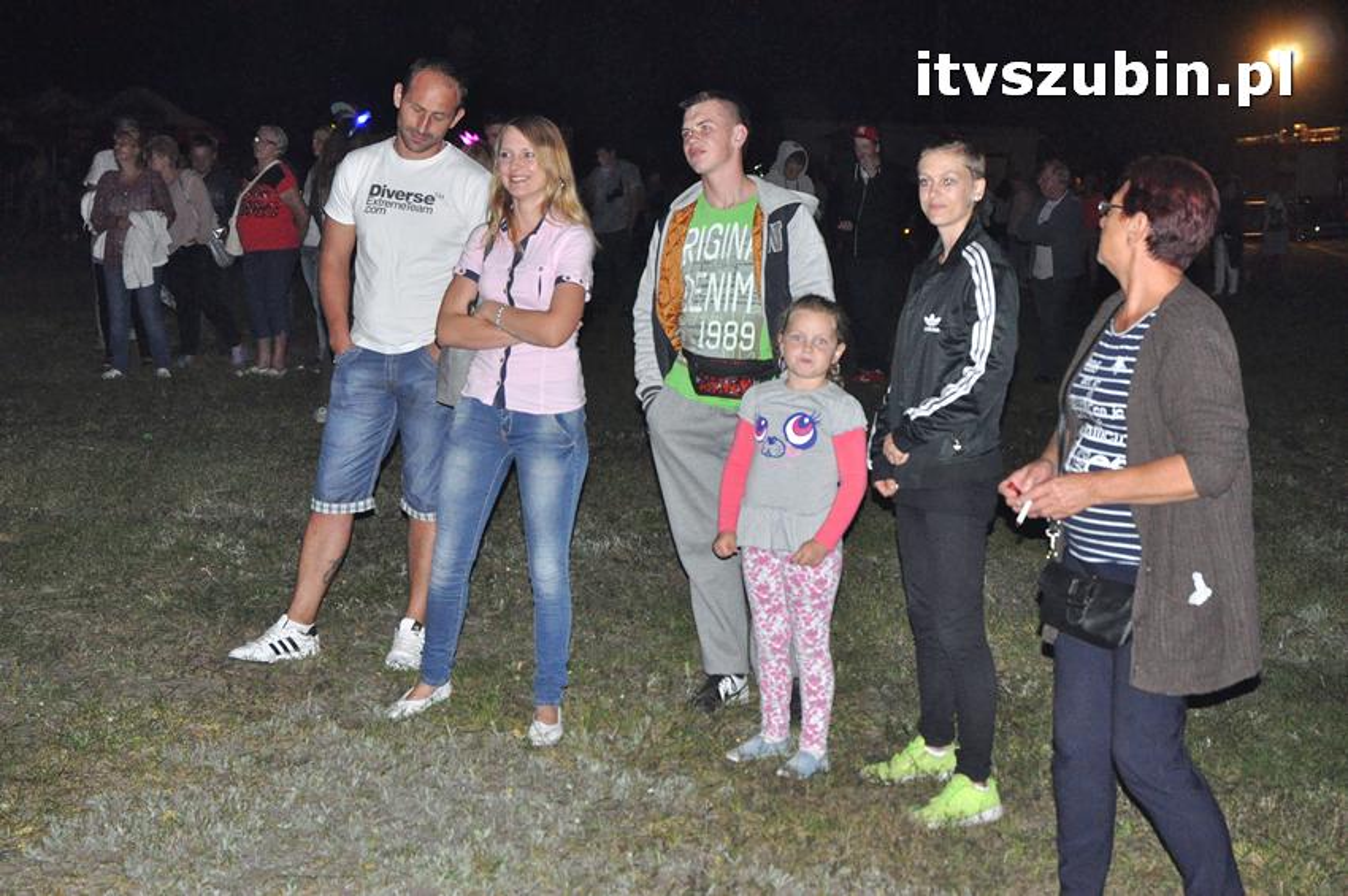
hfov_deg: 29.3
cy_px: 448
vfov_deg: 19.7
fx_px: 2581
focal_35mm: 69
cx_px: 674
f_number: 5.6
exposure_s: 1/60
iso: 3200
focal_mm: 46
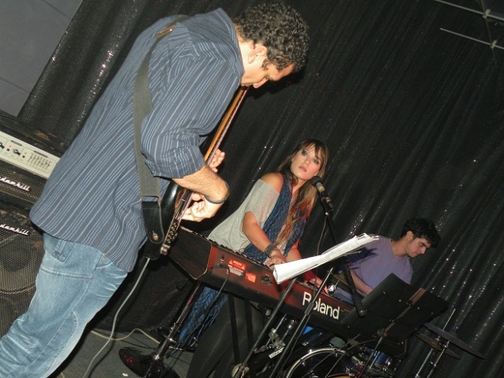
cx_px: 252
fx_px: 612
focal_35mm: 42
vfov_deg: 34.3
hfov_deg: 44.8
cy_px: 189
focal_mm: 7.4
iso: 211
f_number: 3.2
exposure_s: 1/60
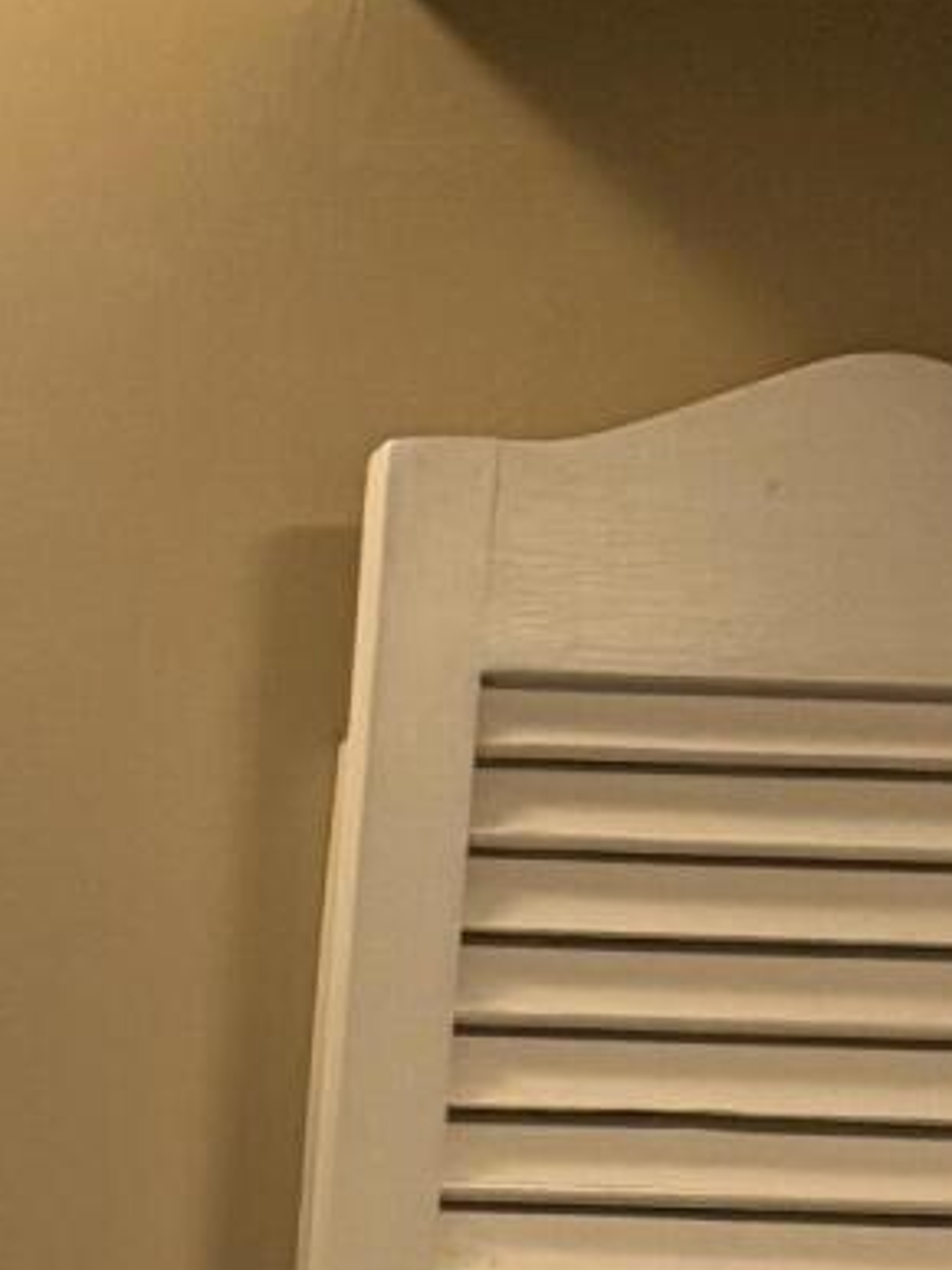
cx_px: -1165
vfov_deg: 13.0
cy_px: 2796
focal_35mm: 124
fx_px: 4549
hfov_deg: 10.6
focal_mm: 6.76
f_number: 1.78
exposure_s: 1/60
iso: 400
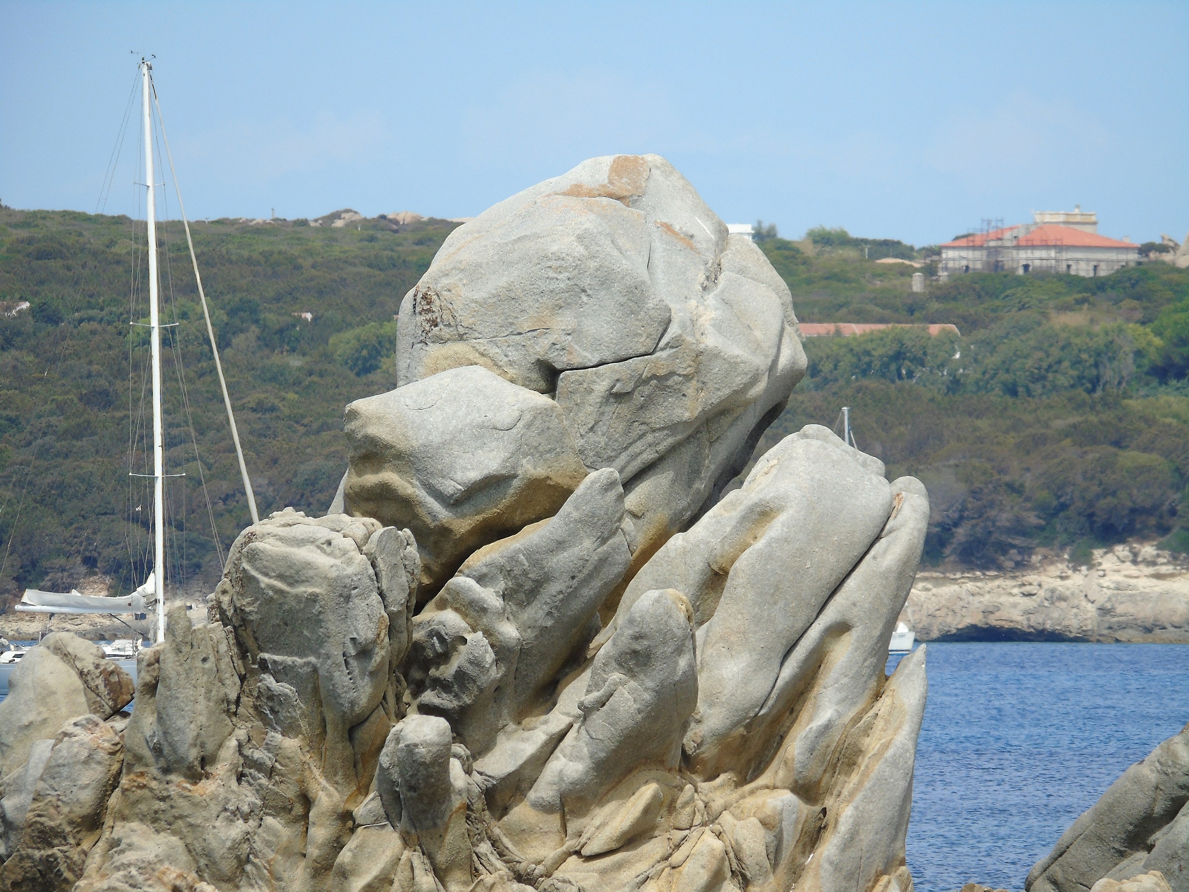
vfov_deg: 2.7
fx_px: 18857
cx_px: 594
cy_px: 446
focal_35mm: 549
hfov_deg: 3.6
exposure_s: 1/320
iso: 80
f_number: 5.7
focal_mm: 98
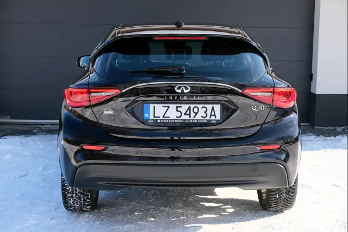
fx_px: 570
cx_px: 174
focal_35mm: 59
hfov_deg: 34.0
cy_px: 116
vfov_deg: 23.0
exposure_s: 1/350
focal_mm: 39
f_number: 5.6
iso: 320
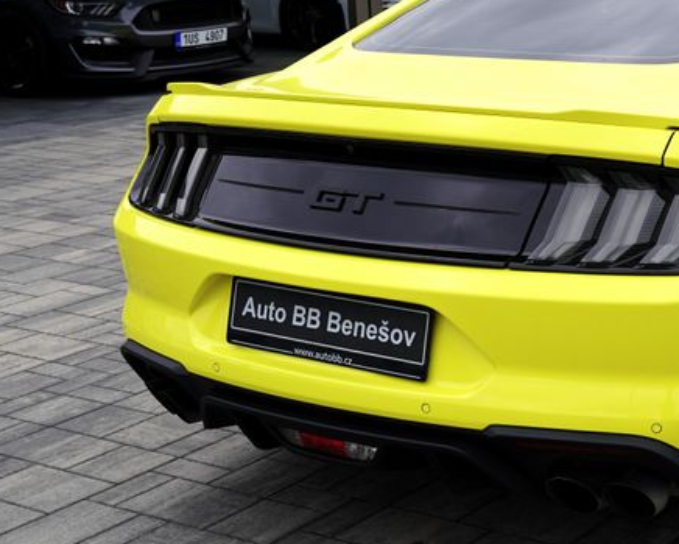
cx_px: 665
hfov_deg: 24.3
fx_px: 1508
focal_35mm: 75
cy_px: 150
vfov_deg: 20.3
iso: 100
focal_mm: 34
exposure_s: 1/100
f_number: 7.1
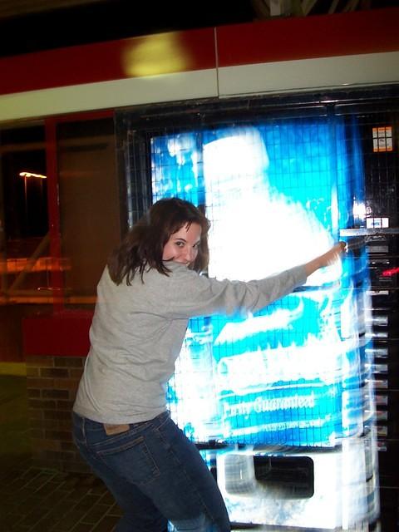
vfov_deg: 50.1
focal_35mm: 37
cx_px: 200
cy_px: 266
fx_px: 569
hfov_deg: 38.7
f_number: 2.8
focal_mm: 5.6
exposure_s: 1/6
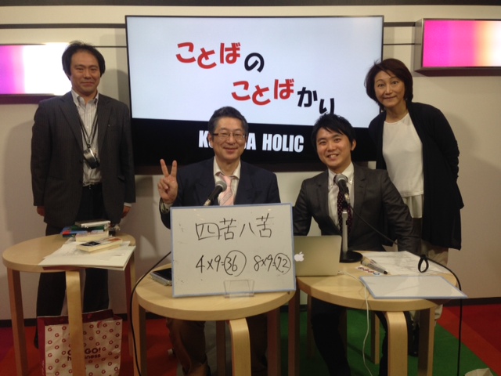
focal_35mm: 33
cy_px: 188
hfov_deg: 55.4
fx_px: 478
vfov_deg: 42.9
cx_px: 250
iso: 64
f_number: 2.4
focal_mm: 4.12
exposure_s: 1/60
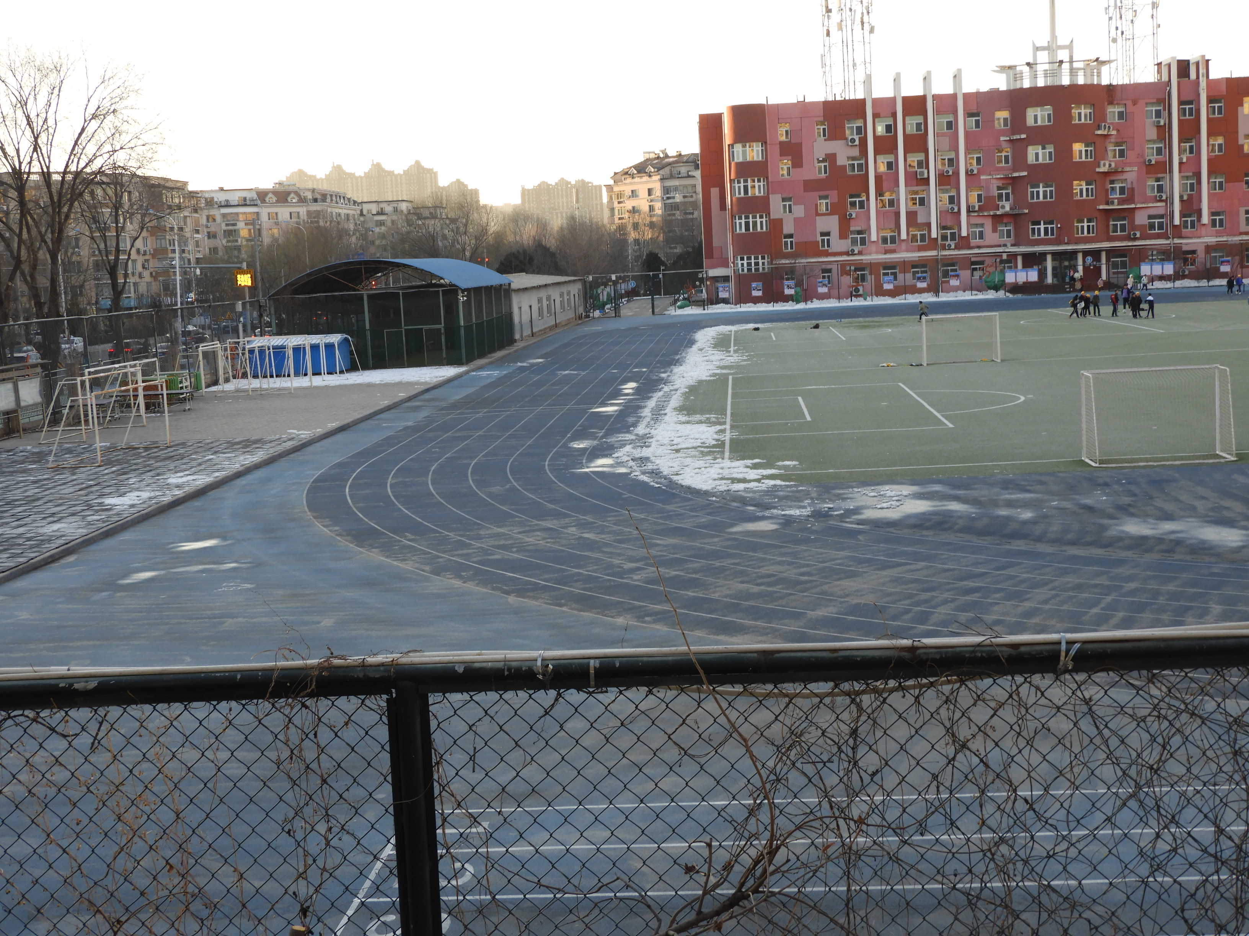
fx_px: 1804
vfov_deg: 29.1
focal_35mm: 50
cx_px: 624
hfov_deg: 38.2
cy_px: 468
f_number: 4
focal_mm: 9
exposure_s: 1/100
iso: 100
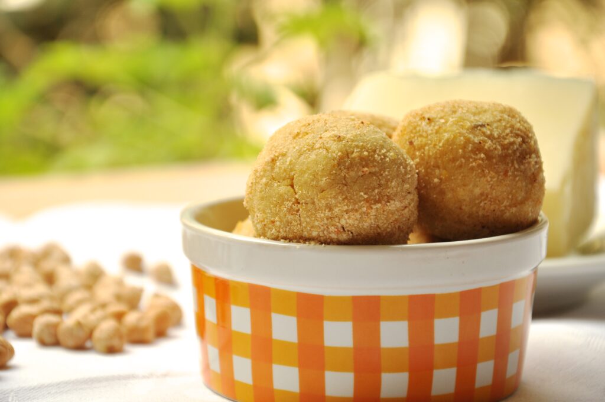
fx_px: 2643
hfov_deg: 13.1
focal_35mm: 158
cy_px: 201
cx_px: 302
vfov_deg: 8.7
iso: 250
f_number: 5.6
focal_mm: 105
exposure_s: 1/125
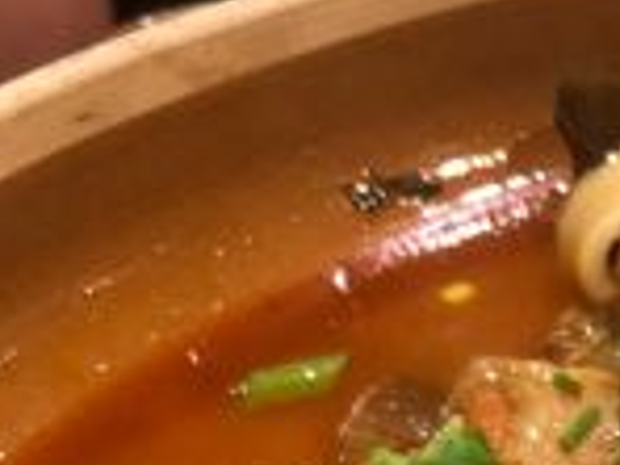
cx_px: 947
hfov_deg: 13.5
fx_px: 2454
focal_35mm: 137
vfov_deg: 10.2
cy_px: 852
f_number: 1.8
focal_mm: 3.99
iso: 100
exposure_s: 1/17
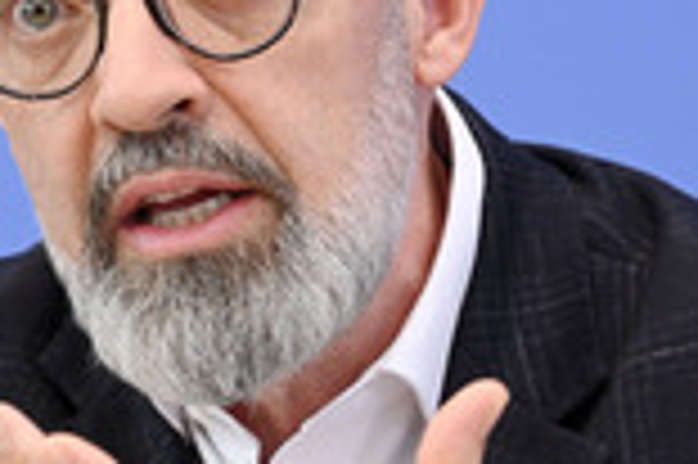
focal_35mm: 394
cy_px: 158
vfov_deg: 3.5
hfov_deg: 5.2
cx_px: 83
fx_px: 7631
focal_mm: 135
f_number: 6.3
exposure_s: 1/400
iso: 3200
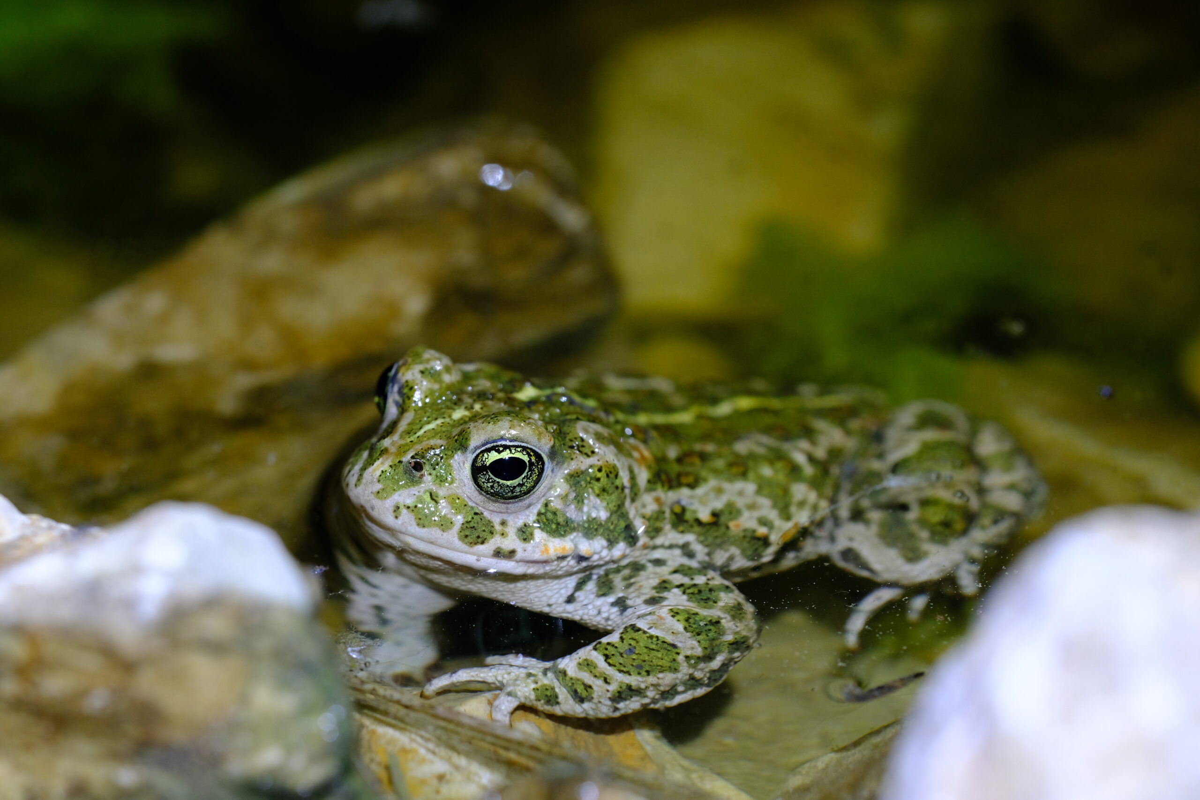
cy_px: 400
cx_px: 600
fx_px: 4000
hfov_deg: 17.1
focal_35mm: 120
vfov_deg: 11.4
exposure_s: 1/80
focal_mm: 80
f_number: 6.4
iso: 1250
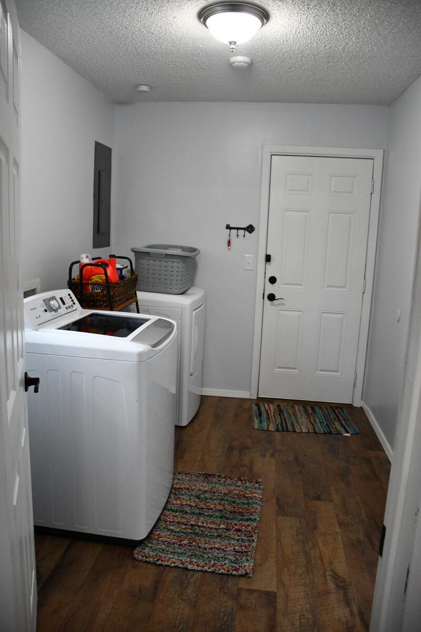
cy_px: 316
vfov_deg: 67.4
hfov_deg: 47.9
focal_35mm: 27
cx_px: 210
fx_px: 474
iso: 1600
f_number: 3.5
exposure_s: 1/125
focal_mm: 18
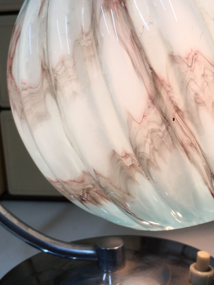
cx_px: 126
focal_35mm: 56
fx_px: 462
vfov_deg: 34.3
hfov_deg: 26.1
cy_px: 131
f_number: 2.2
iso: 40
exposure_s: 1/100
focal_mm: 4.15
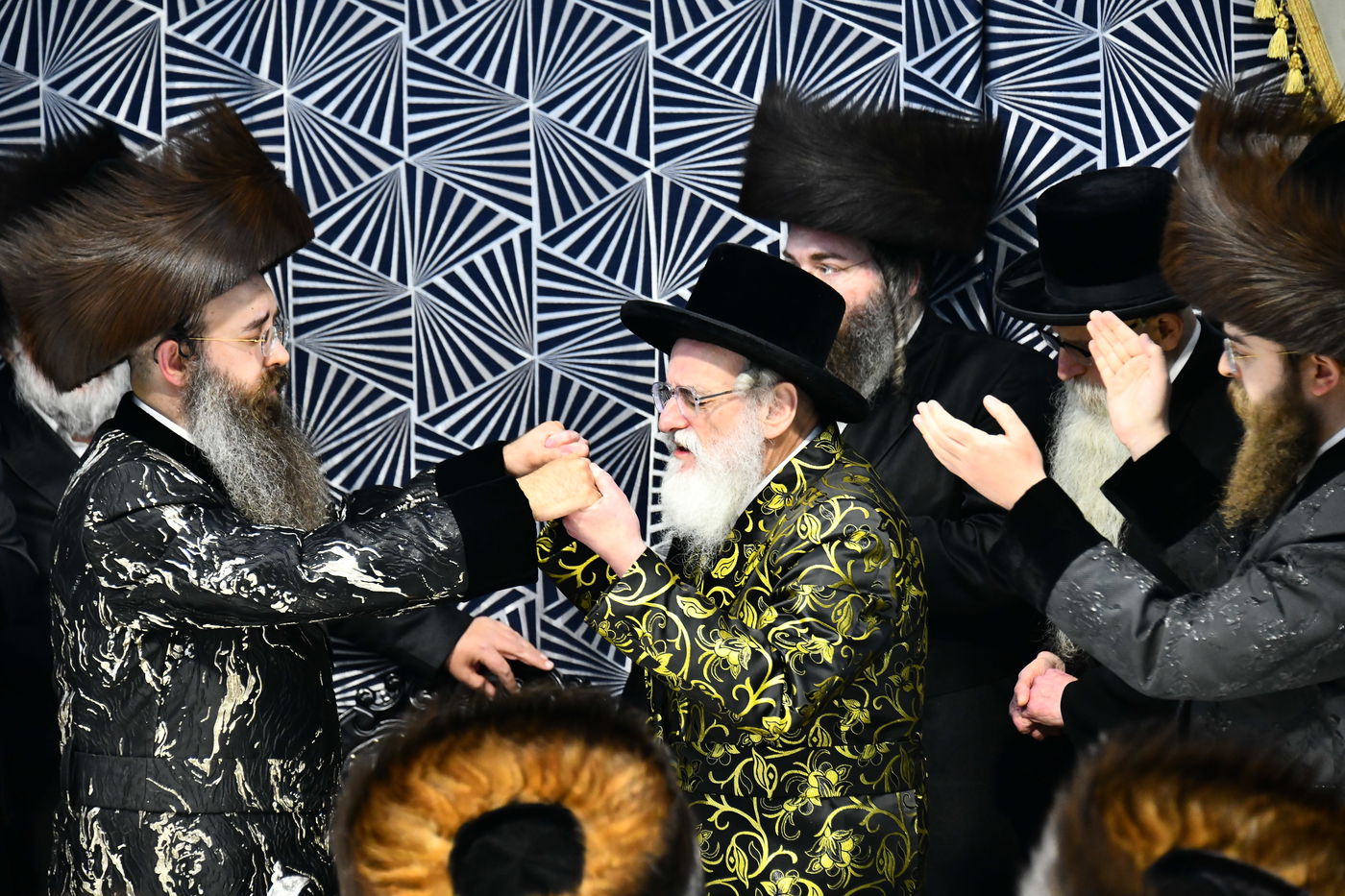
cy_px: 448
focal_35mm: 180
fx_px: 6724
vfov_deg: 7.6
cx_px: 672
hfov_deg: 11.4
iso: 2500
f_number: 5.6
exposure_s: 1/160
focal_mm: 180
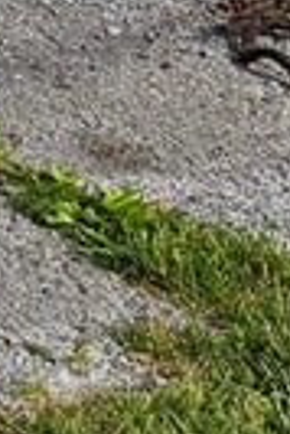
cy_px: -343
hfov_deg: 6.3
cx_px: -1057
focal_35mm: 153
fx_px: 1844
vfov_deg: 12.3
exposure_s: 1/2122
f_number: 1.8
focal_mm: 5.4
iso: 25
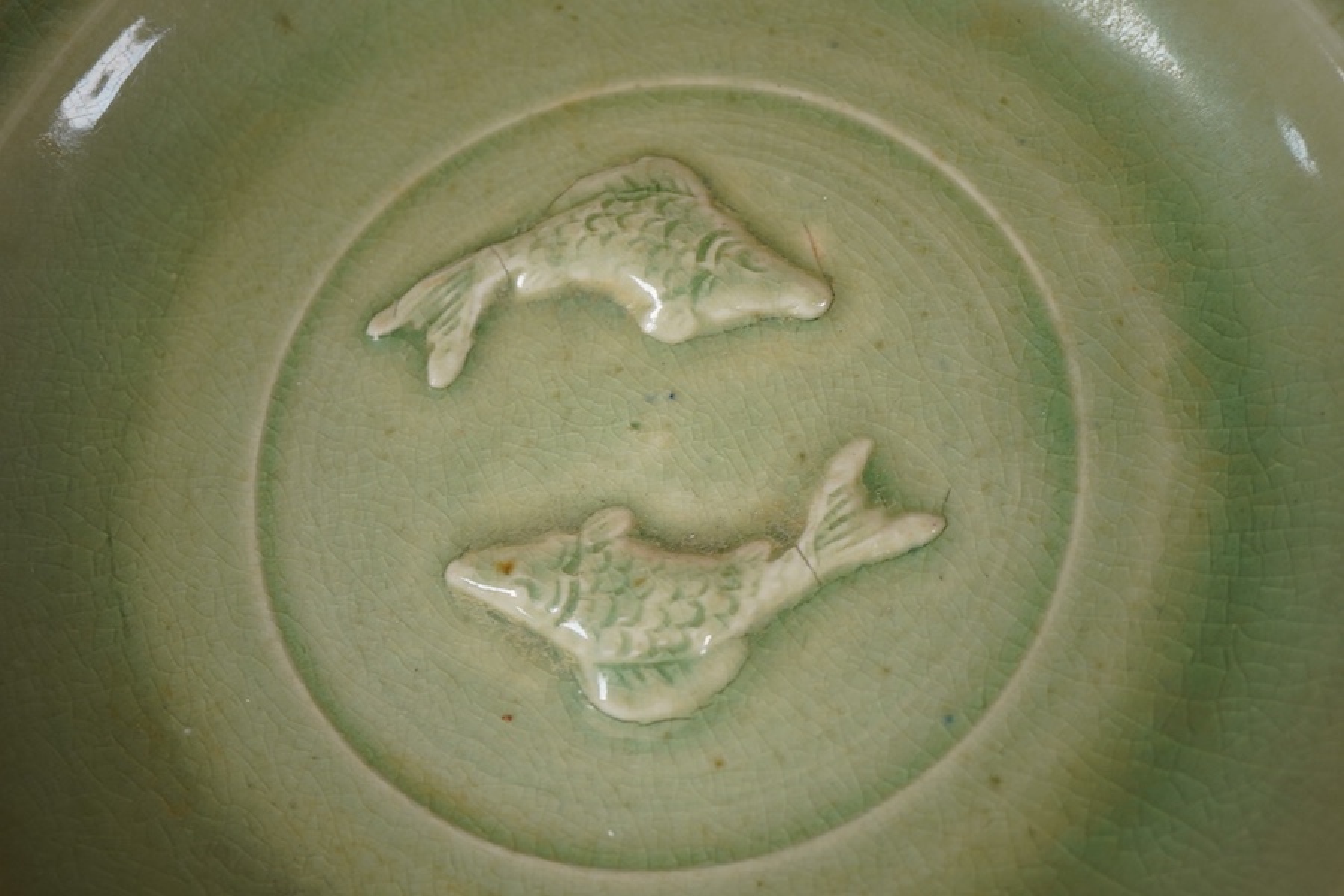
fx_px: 1680
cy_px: 448
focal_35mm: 45
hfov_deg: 43.6
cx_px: 672
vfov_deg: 29.9
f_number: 5
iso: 1250
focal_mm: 30
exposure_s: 1/160
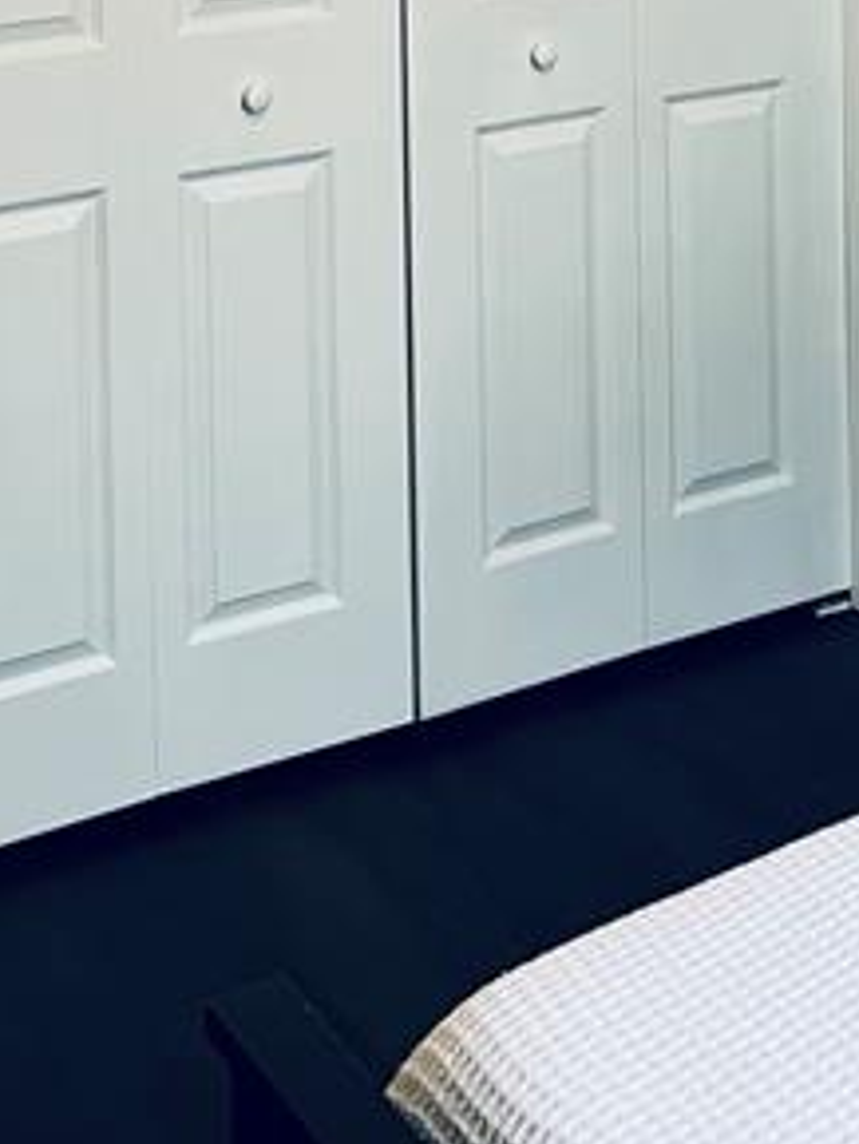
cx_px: 431
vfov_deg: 25.0
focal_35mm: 69
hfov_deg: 21.3
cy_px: -273
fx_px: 2281
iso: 100
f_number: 1.5
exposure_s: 1/60
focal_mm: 5.7
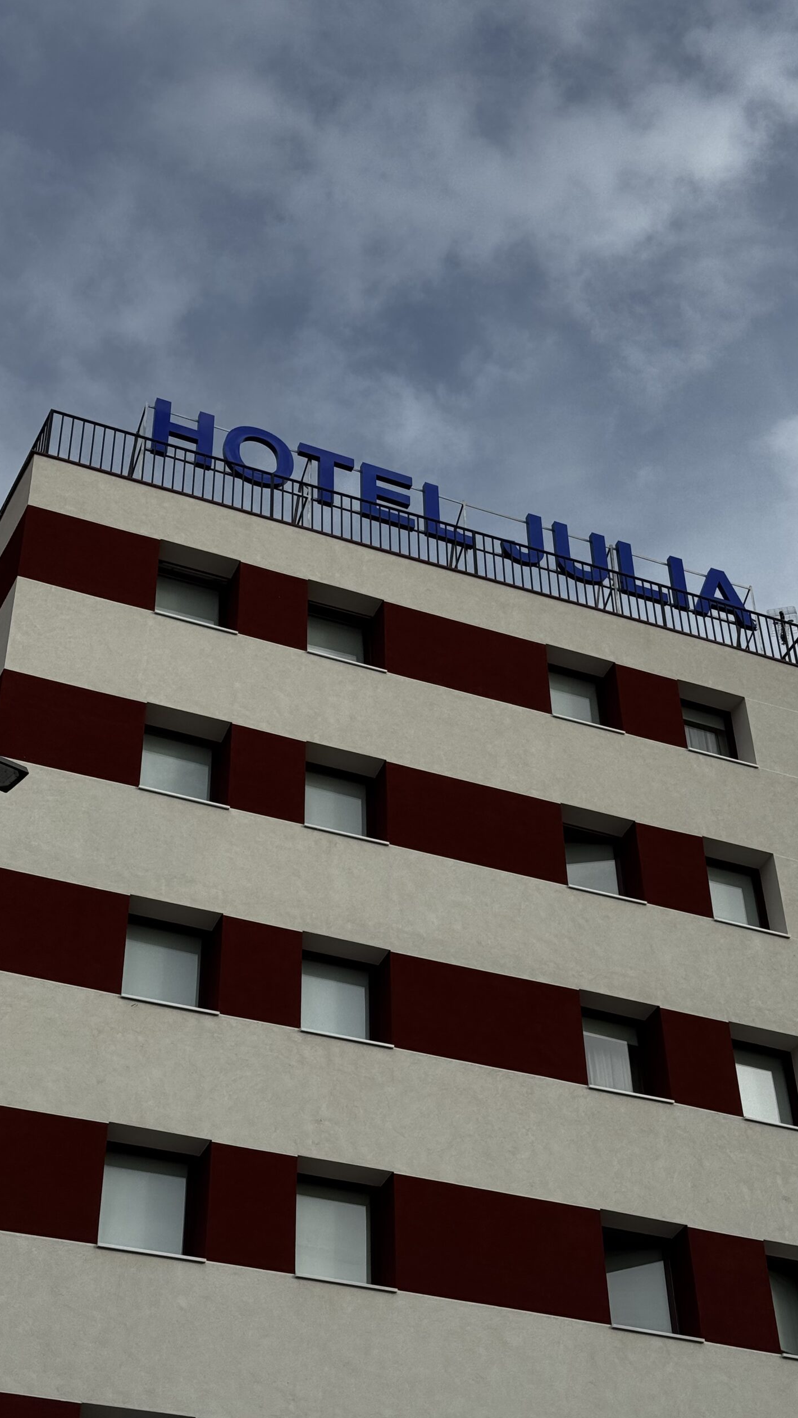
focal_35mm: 53
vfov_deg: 39.2
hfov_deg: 22.6
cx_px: 428
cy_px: 717
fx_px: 1994
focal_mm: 6.76
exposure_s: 1/4608
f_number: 1.78
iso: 64
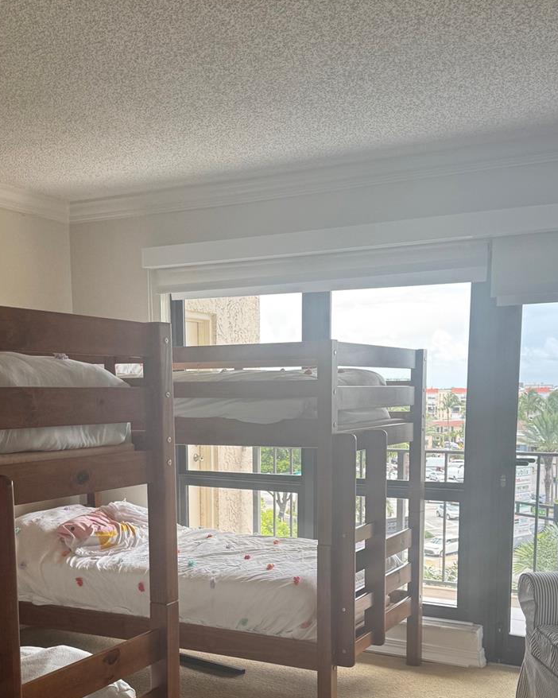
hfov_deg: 36.5
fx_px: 847
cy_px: 500
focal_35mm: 41
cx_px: 261
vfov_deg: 43.7
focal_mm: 6.76
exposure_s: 1/120
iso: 80
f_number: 1.78
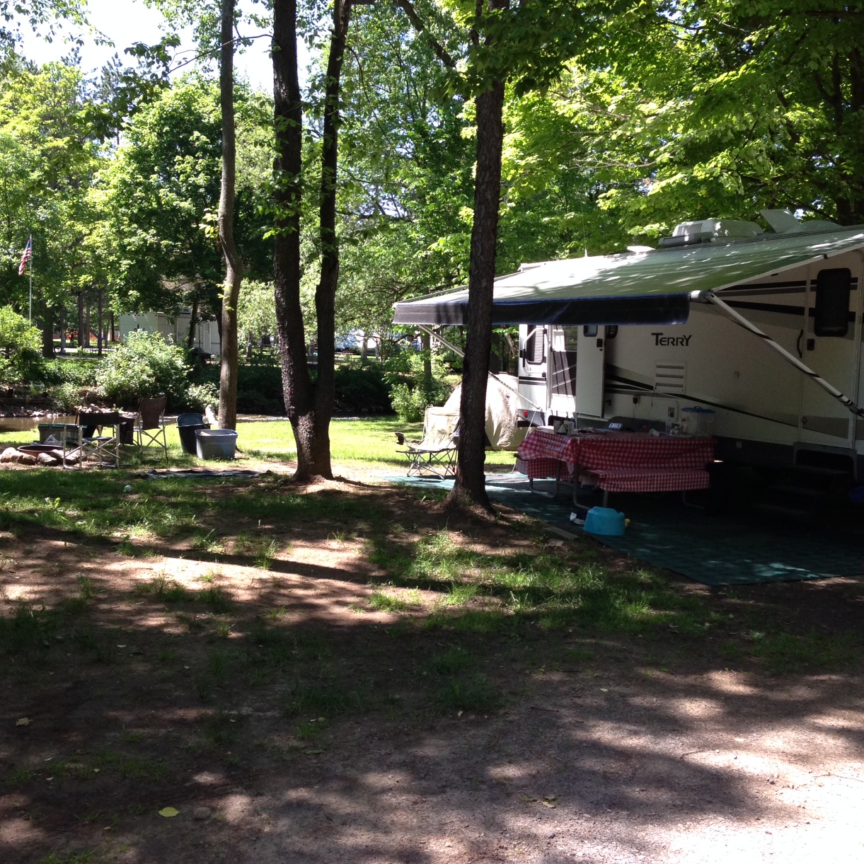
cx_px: 401
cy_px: 432
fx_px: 1101
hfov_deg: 42.8
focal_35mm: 39
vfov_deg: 42.8
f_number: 2.4
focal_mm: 4.12
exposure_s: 1/521
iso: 100
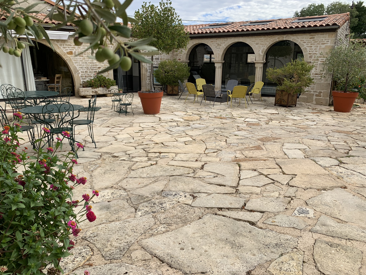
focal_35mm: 26
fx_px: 275
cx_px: 183
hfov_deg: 67.3
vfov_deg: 53.1
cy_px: 138
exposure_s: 1/1406
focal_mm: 4.25
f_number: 1.8
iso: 25
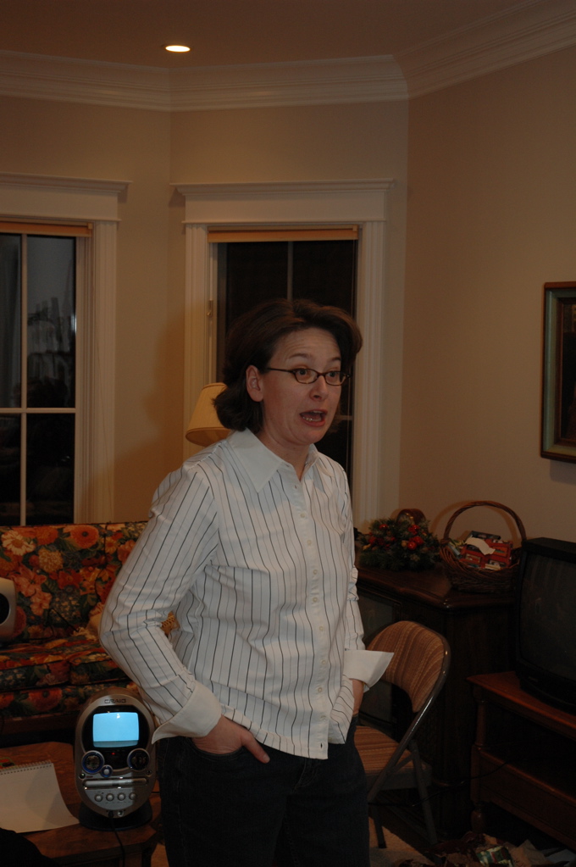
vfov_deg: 35.1
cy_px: 434
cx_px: 288
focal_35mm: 57
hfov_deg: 23.7
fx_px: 1371
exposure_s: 1/60
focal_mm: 38
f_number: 5
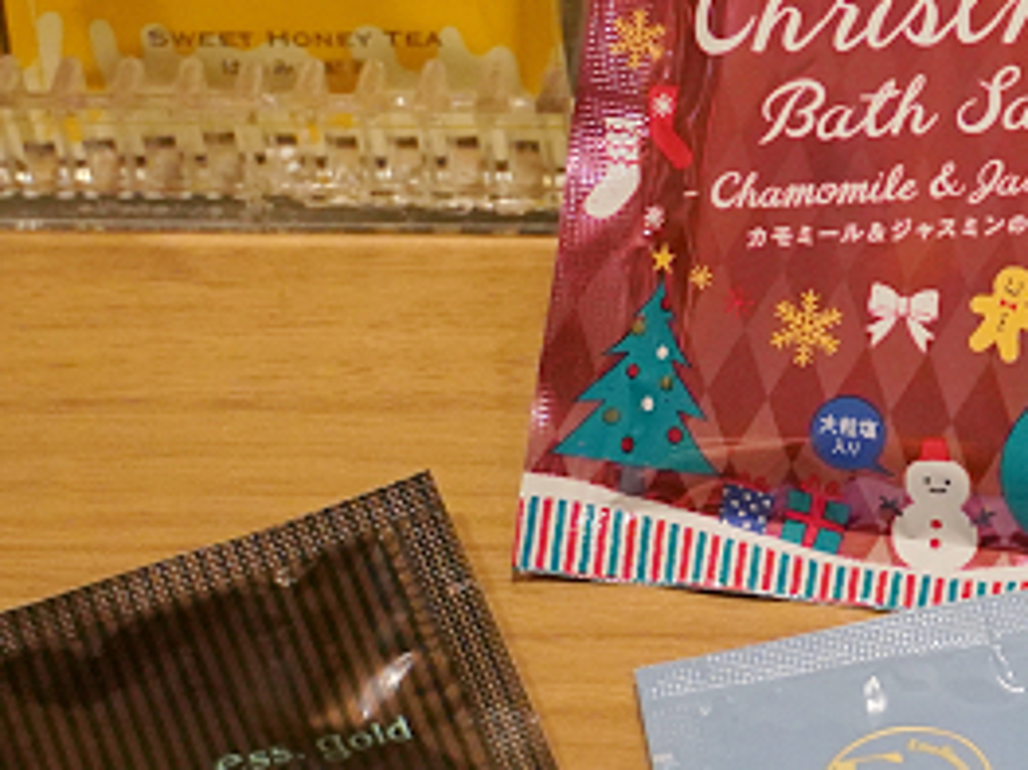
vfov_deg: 8.9
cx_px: 1517
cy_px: 332
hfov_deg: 11.4
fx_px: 4957
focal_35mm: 167
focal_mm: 38
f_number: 2.8
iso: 3200
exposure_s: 1/160
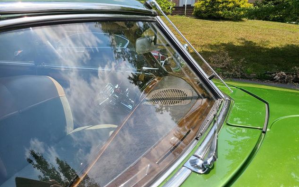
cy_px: 91
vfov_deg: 44.6
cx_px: 151
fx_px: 228
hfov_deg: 66.5
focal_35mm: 28
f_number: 1.8
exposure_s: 1/1632
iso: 40
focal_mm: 5.4
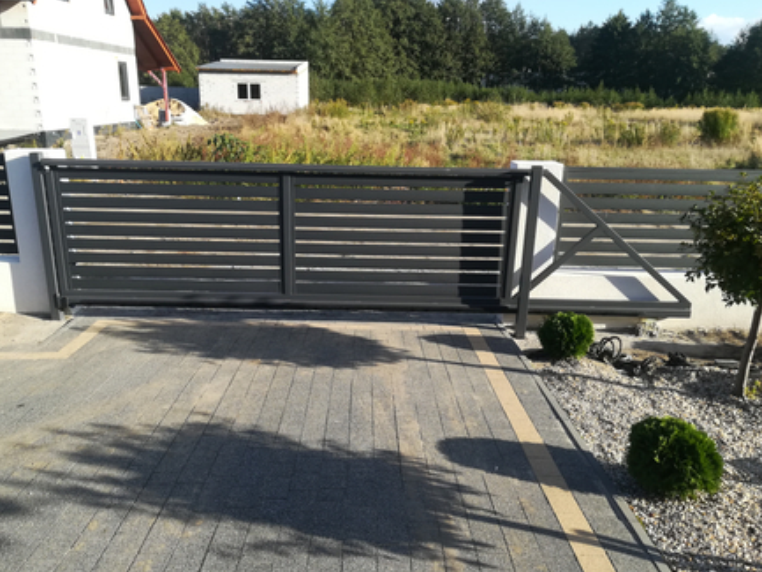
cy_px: 283
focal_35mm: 27
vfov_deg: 51.4
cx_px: 370
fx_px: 595
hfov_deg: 65.3
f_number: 2.2
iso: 50
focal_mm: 3.83
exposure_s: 1/476
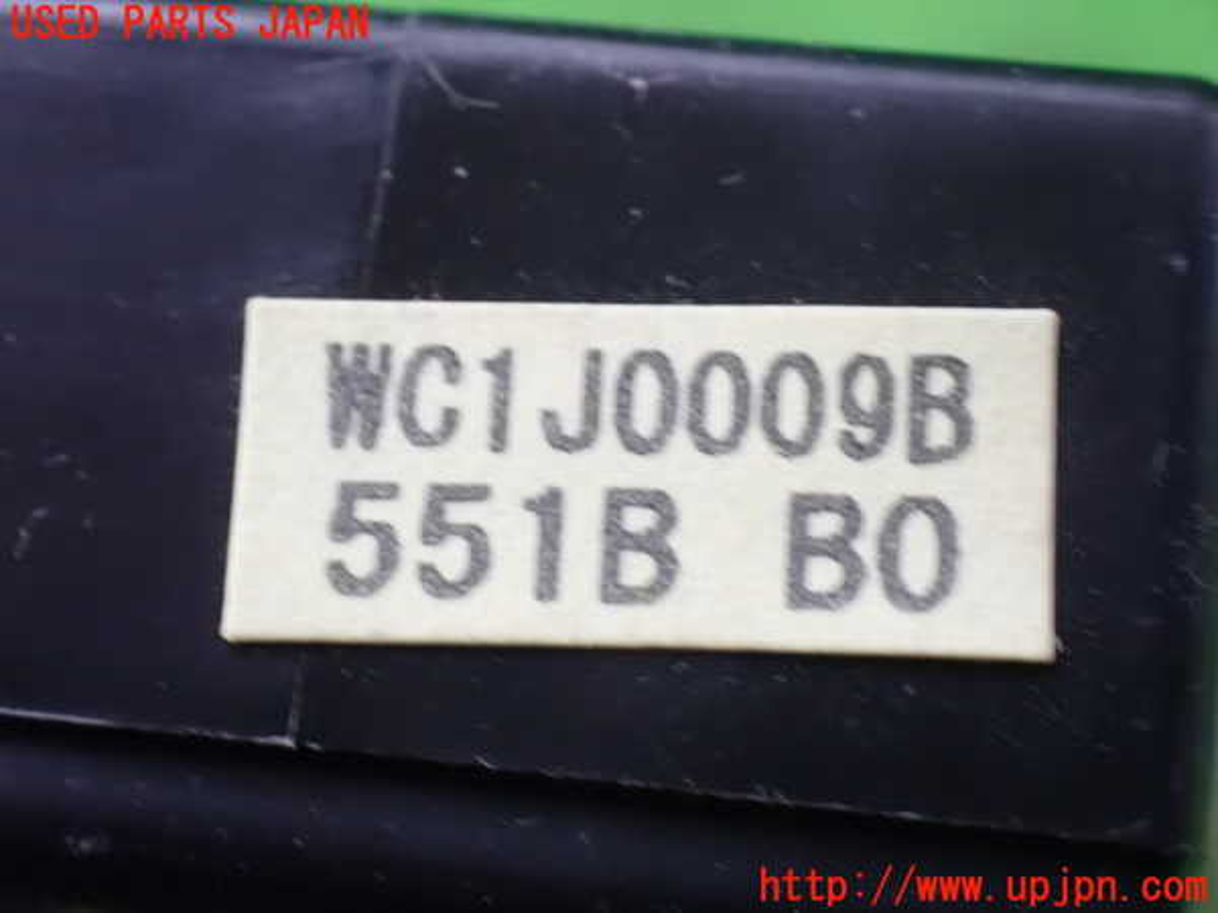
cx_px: 609
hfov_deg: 23.8
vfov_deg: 18.0
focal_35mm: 82
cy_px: 456
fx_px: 2885
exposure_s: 1/20
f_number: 4.3
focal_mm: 14.62
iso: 1600
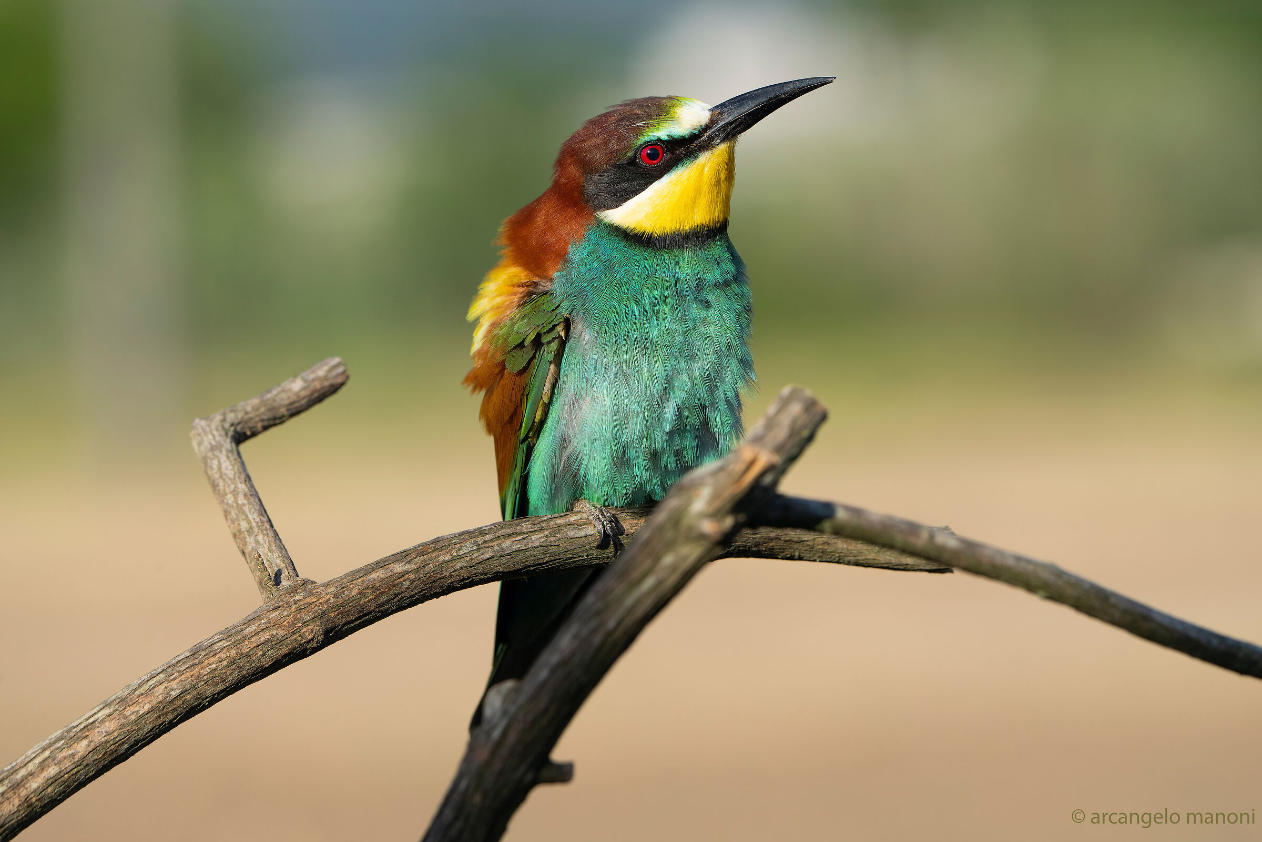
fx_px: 13005
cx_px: 631
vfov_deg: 3.7
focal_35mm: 371
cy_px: 421
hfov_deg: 5.6
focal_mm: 371
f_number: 11
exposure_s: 1/320
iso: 320
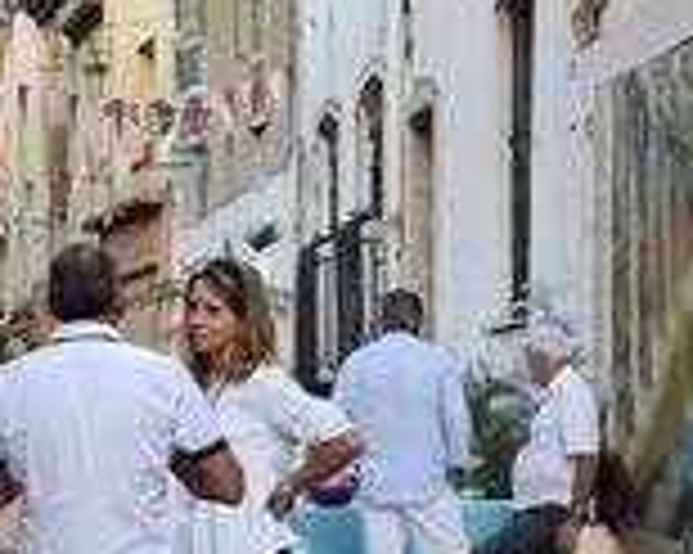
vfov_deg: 12.5
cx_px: 216
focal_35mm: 123
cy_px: 437
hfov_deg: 15.6
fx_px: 2521
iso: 500
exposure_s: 1/125
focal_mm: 48
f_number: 8
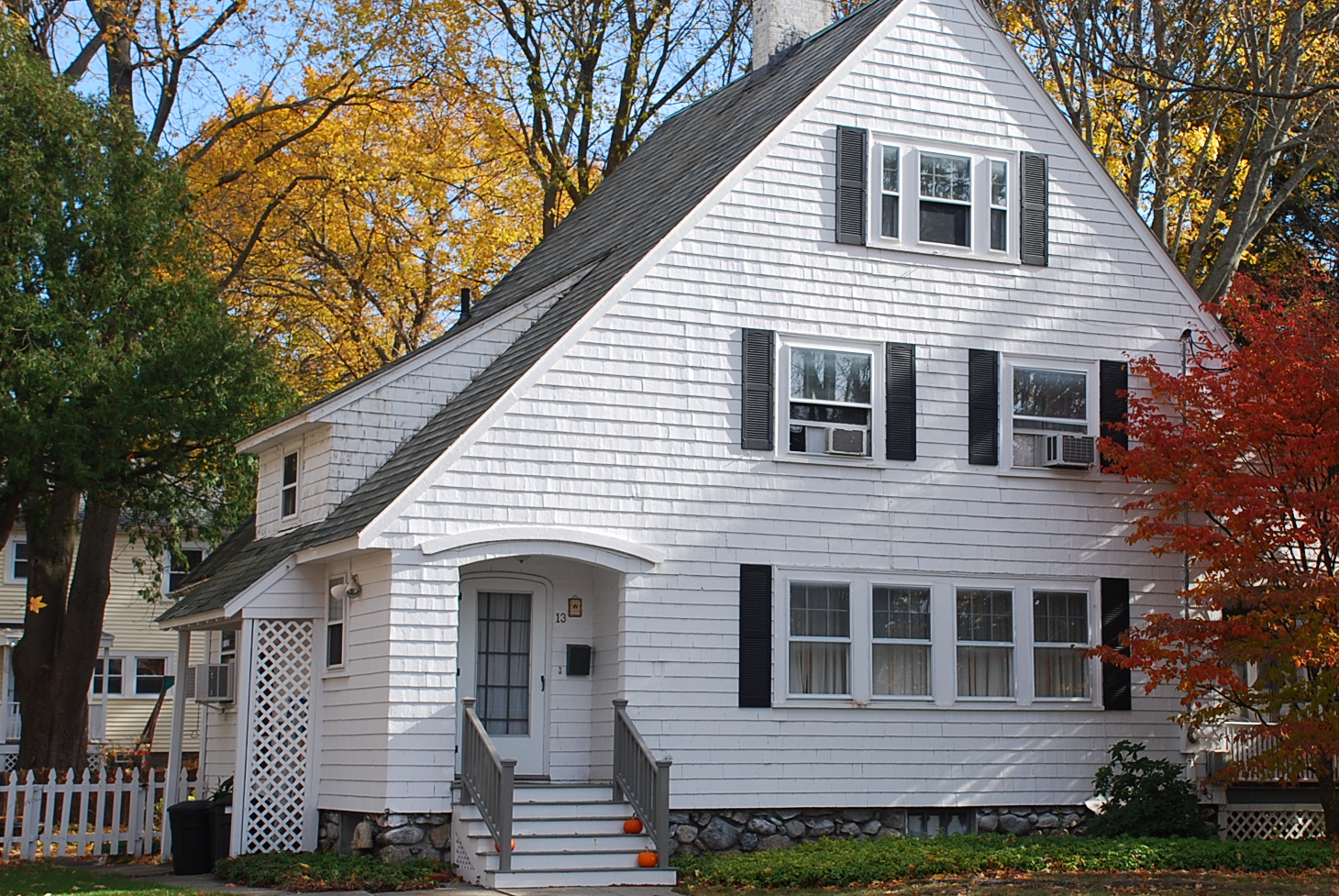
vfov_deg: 22.1
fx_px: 2296
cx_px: 843
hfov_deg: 32.4
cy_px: 504
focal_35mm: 62
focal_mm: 31
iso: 100
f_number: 6.3
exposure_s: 1/160
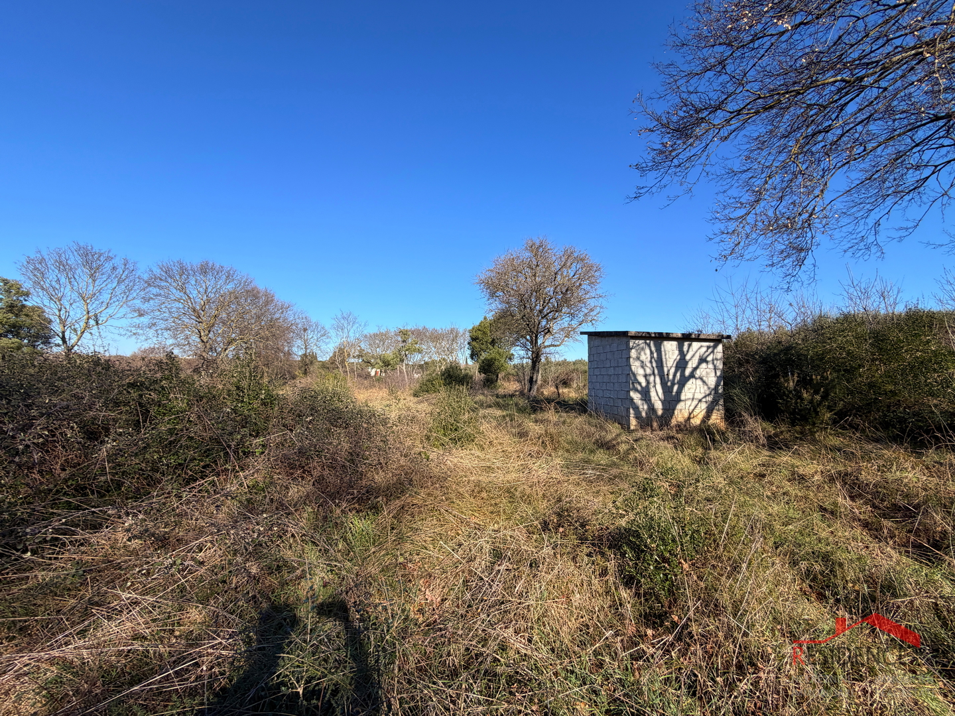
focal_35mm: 14
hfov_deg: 102.1
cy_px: 358
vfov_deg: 85.7
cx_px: 478
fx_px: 386
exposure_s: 1/770
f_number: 2.2
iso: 32
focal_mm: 2.22
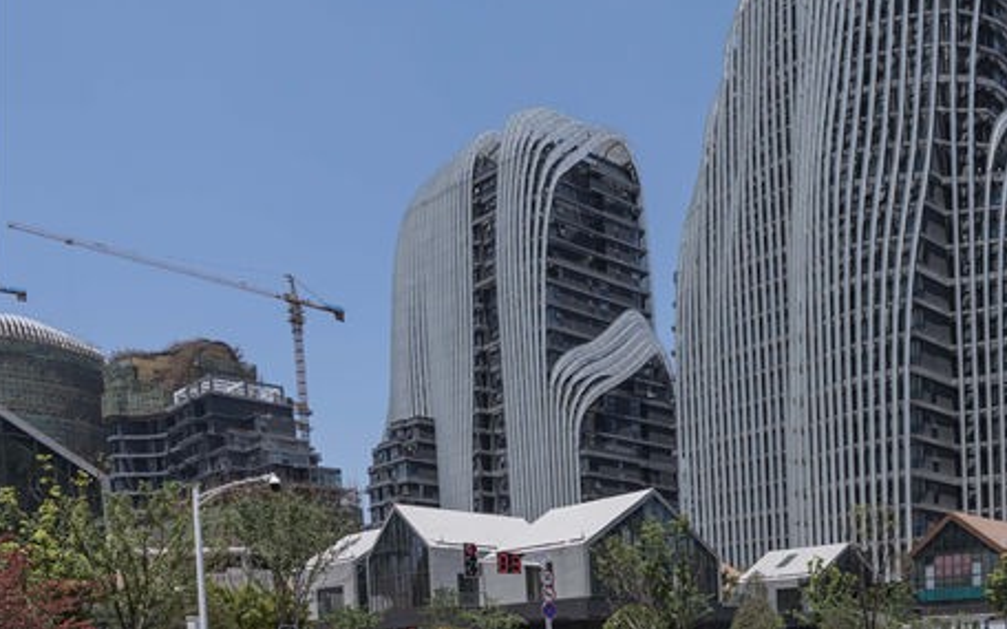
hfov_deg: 62.8
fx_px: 686
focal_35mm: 25
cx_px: 874
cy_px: 138
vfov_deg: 47.0
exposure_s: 1/500
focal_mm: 14
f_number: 8
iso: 100
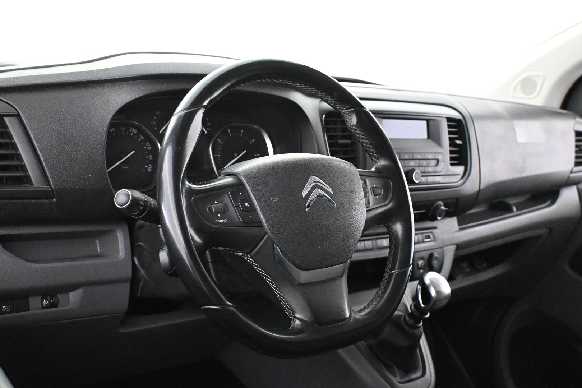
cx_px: 291
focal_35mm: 42
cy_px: 194
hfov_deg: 46.4
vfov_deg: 31.9
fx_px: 679
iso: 9000
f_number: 4.5
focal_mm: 28
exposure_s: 1/50
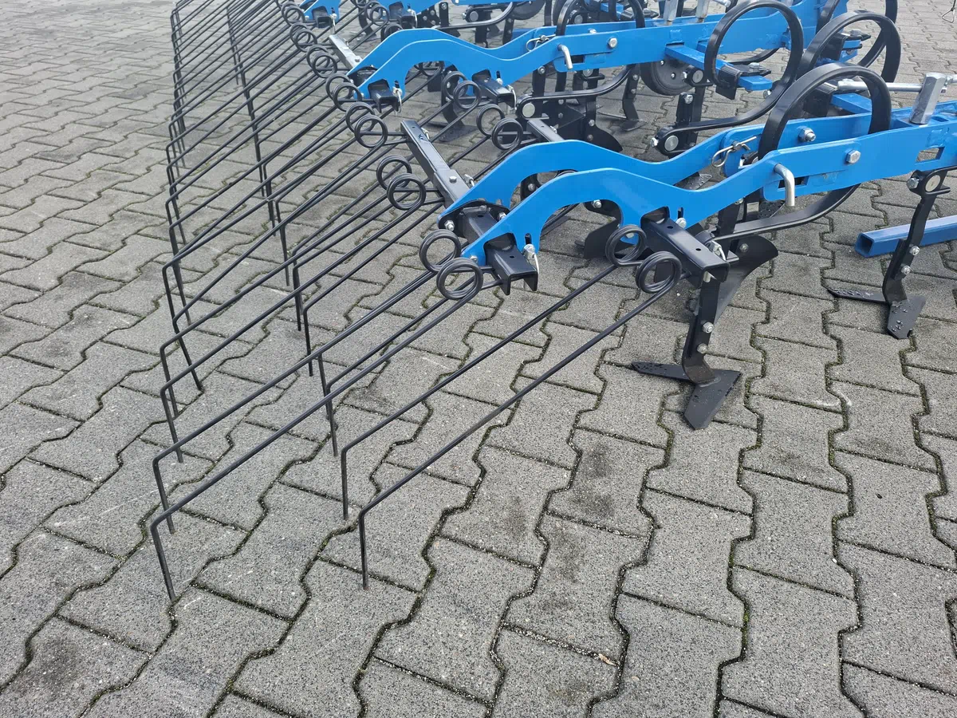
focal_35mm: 23
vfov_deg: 58.9
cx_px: 478
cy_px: 359
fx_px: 636
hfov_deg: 73.9
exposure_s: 1/133
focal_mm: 5.54
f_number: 1.8
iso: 50
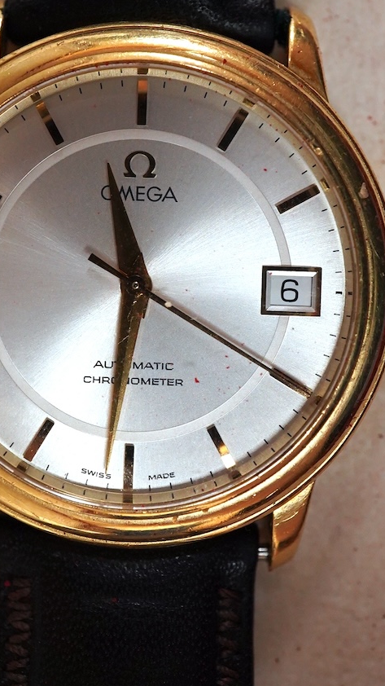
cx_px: 166
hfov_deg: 19.1
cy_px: 269
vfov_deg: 33.2
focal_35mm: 63
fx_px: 1145
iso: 2500
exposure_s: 1/100
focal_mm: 30
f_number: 10
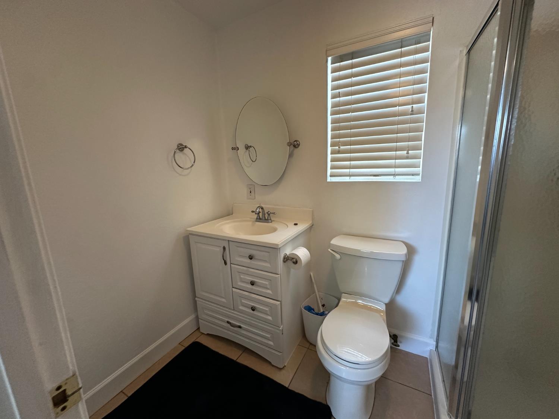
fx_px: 226
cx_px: 280
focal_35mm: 14
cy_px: 210
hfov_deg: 102.1
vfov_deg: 85.7
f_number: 2.2
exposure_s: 1/60
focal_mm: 2.22
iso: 320
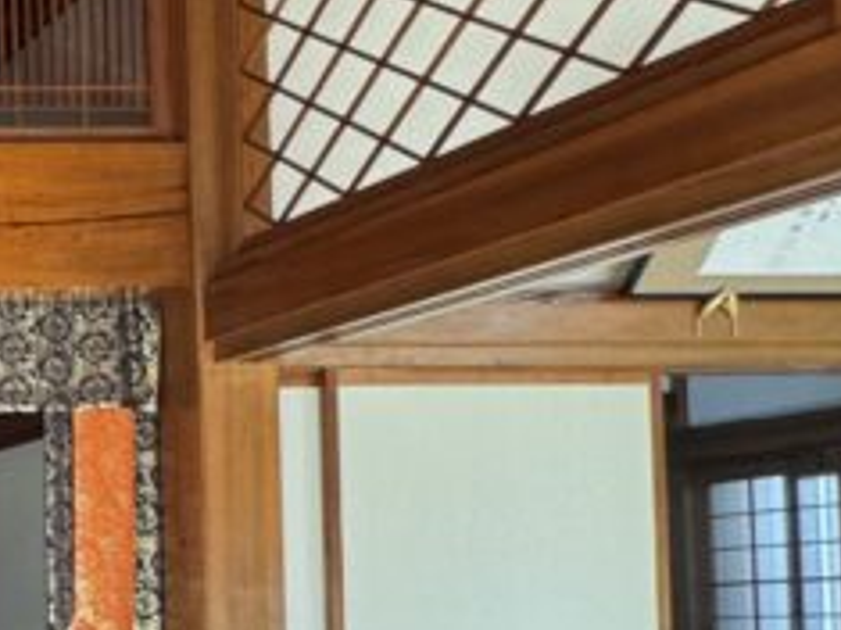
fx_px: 1481
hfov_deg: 22.0
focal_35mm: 61
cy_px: 594
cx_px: -616
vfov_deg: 23.2
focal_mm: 2.22
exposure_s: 1/50
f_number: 2.2
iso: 200
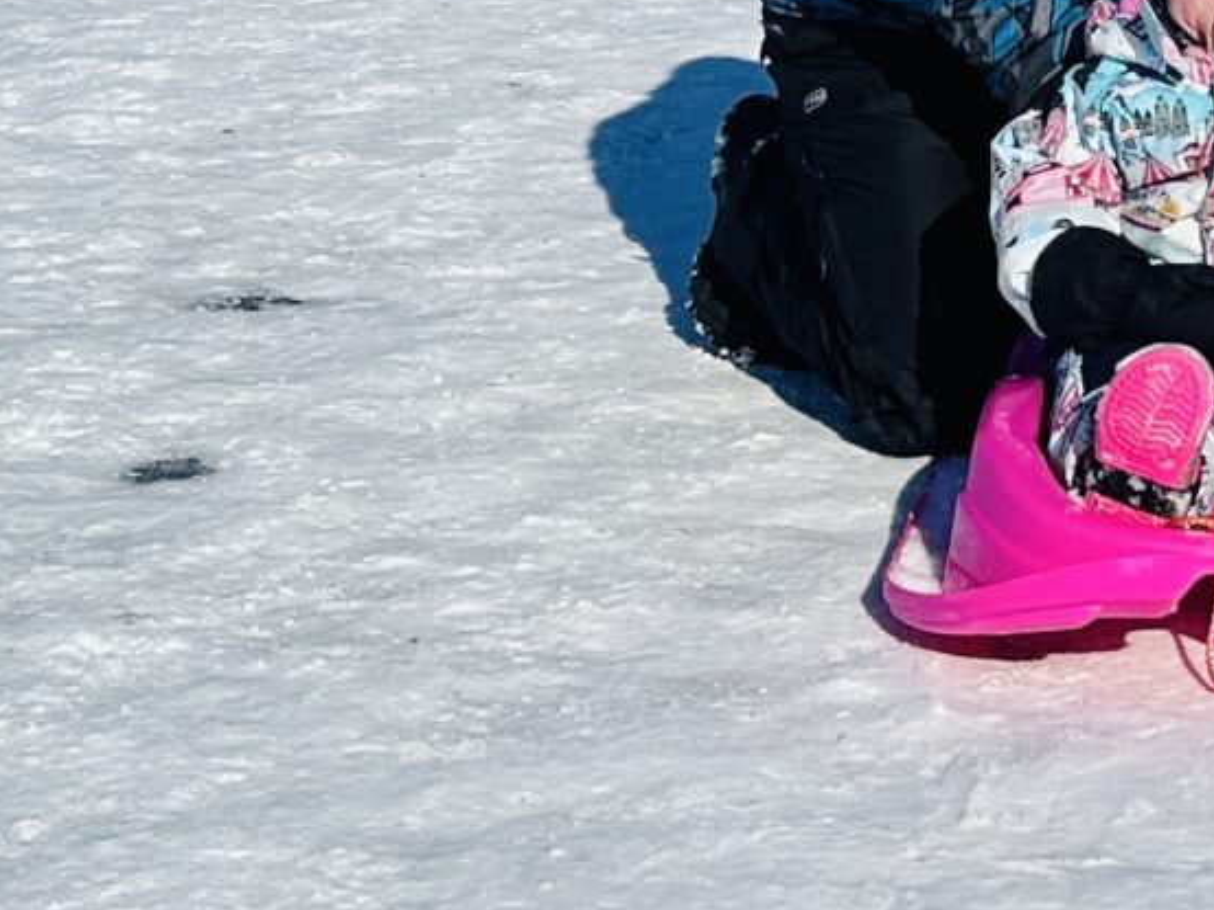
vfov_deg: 12.2
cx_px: 1381
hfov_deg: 17.1
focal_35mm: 111
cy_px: -735
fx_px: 3891
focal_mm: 6.86
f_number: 1.78
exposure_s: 1/10753
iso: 80
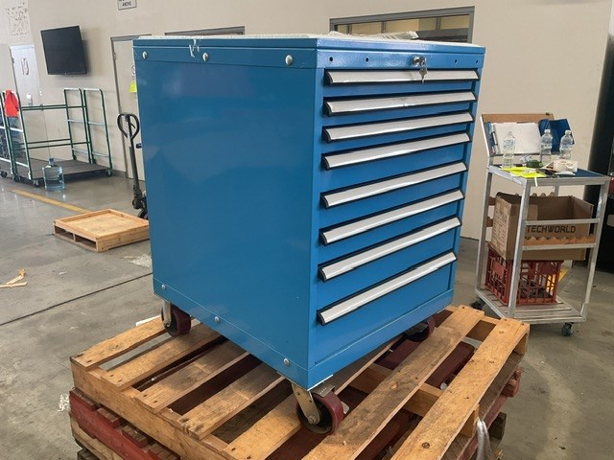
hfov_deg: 61.7
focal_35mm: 29
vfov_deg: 48.2
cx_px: 307
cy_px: 230
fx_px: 514
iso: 64
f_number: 1.8
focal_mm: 3
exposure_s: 1/50
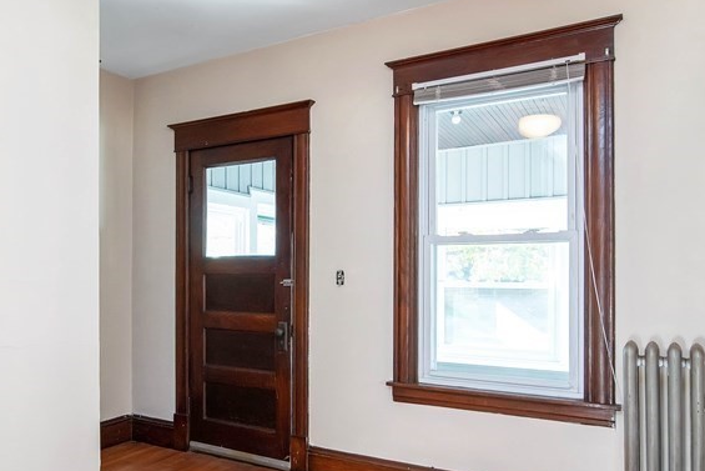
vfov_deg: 44.8
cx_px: 268
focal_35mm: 29
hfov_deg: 62.8
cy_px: 275
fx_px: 568
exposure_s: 1/80
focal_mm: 16
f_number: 4.5
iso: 800
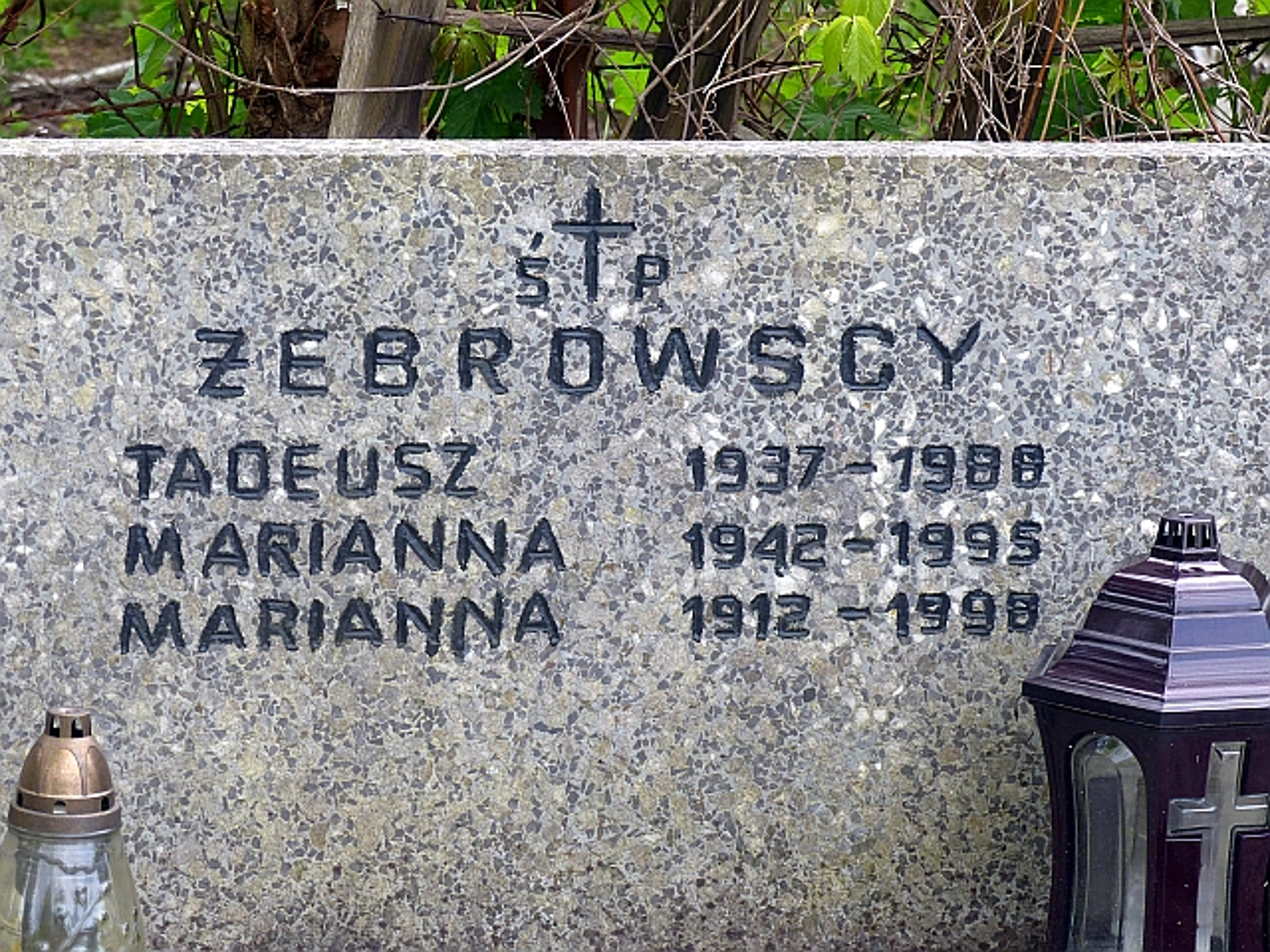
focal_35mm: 140
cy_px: 476
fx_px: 5136
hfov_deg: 14.1
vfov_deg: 10.6
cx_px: 635
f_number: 4
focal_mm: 25.2
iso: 100
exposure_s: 1/125
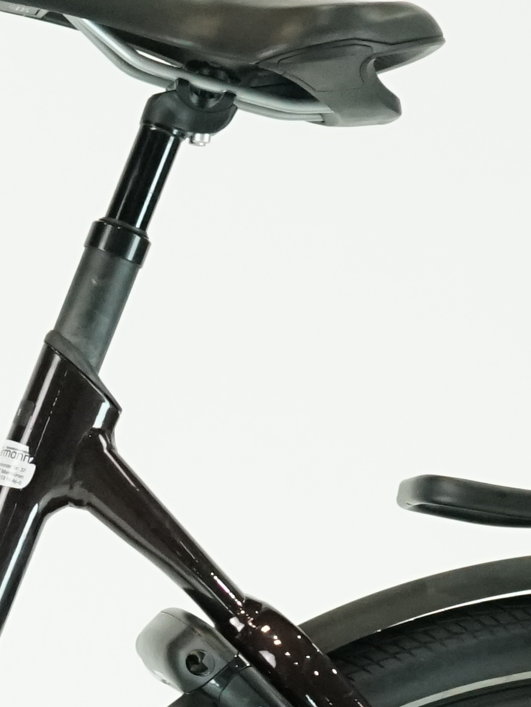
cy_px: 819
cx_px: -486
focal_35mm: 281
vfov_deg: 7.0
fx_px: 5745
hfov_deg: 5.2
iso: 3200
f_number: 7.1
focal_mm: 57
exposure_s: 1/200
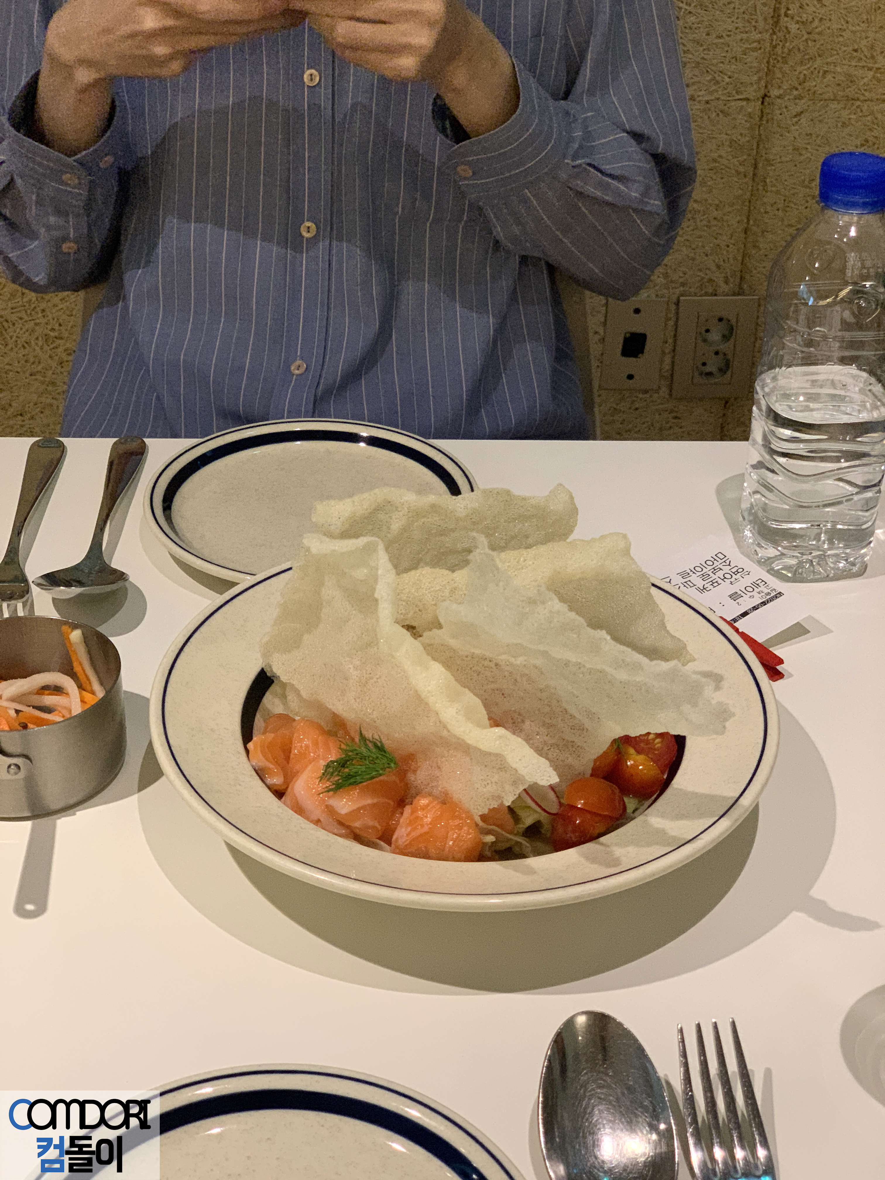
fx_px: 1773
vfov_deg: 36.8
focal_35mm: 52
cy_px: 590
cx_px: 442
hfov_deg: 28.0
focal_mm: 6
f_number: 2.4
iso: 500
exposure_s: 1/60
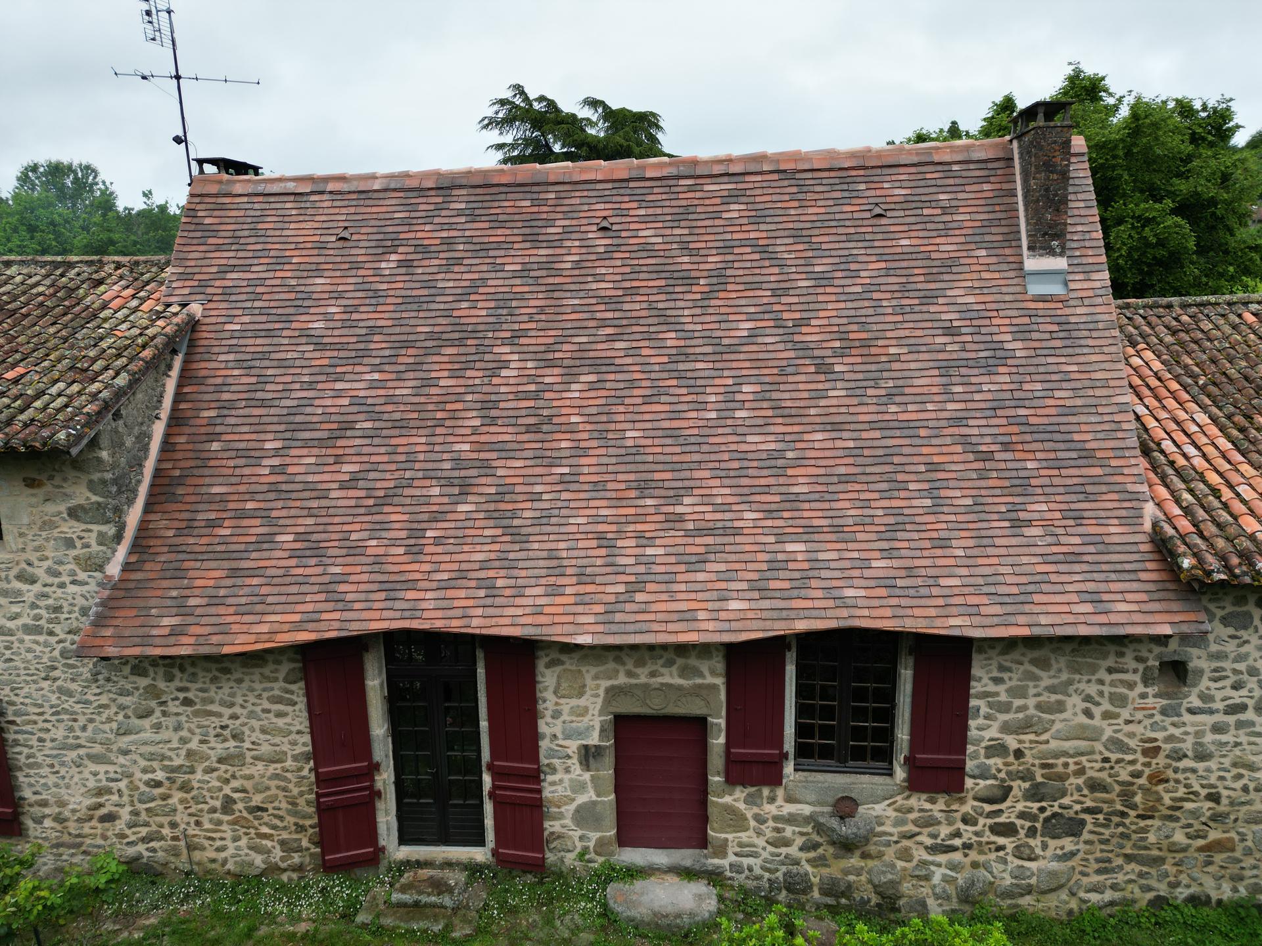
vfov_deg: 56.8
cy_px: 473
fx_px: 875
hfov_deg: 71.6
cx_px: 631
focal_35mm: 24
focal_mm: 6.72
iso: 200
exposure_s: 1/1250
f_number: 1.7
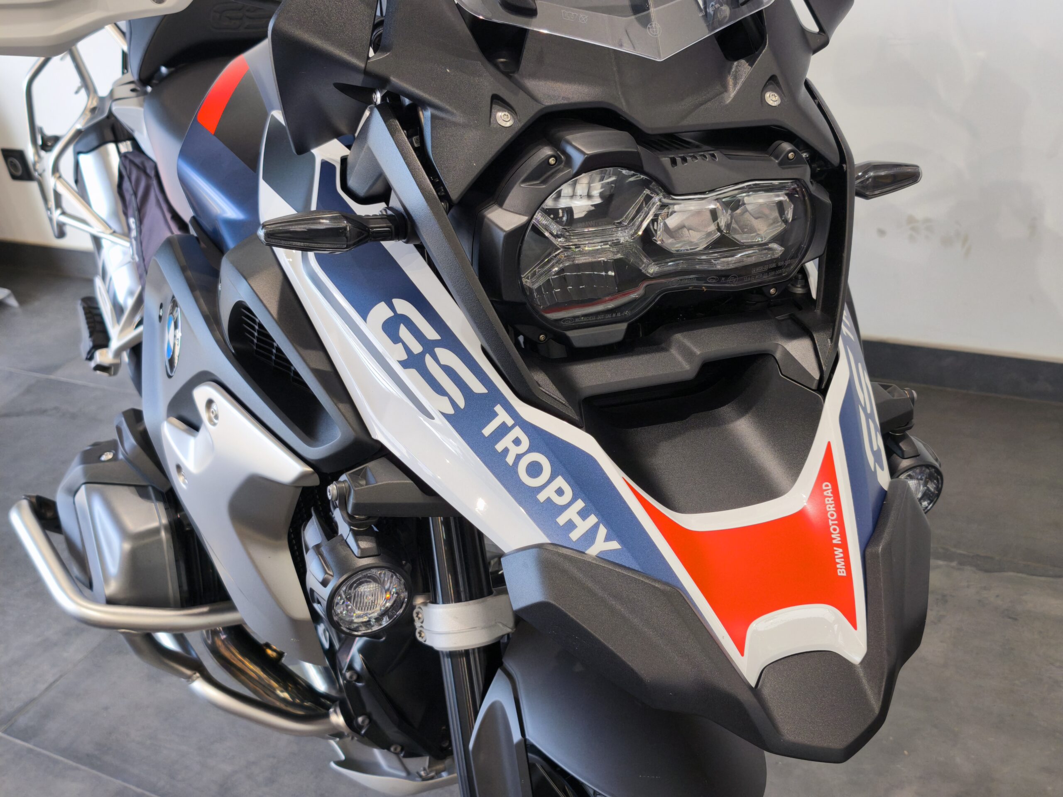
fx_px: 1413
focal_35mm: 46
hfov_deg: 41.2
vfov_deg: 31.5
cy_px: 398
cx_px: 532
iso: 80
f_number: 1.6
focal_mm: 6.57
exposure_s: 1/100
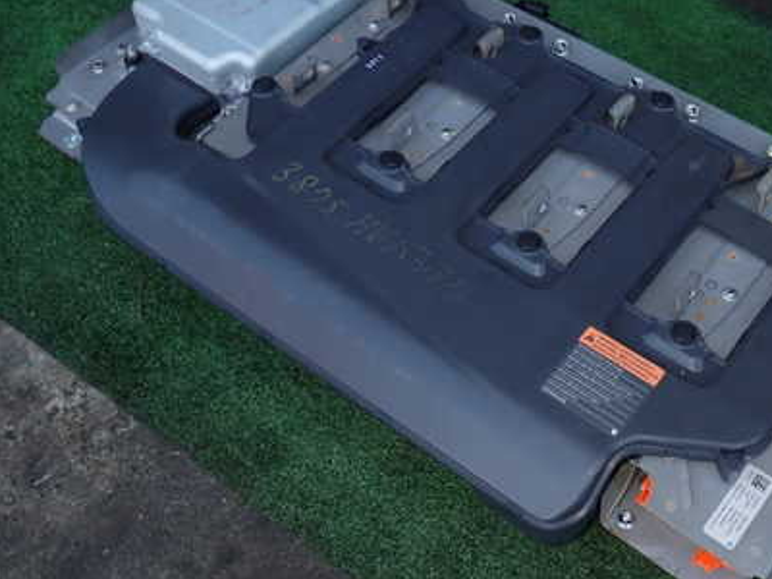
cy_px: 276
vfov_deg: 32.2
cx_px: 511
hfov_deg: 41.6
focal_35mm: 45
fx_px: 1004
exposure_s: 1/30
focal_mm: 5.4
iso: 100
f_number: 6.3
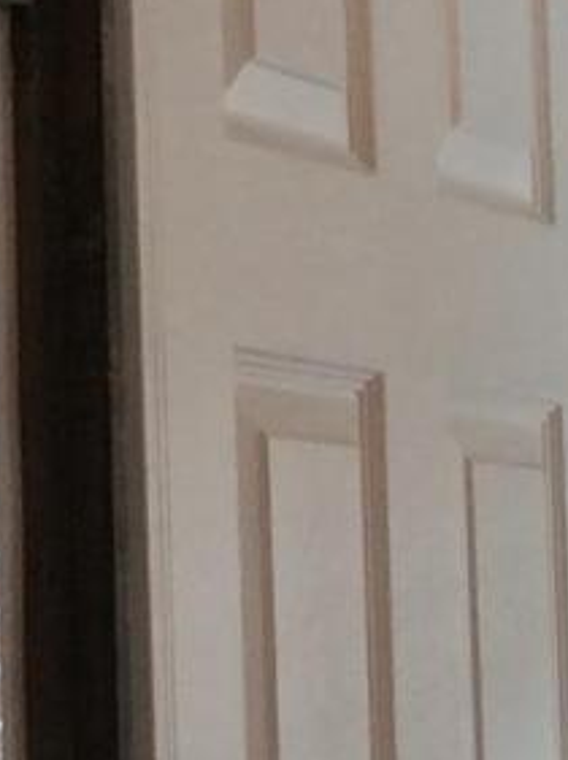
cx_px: 245
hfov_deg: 6.5
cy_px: 744
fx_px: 5000
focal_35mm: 228
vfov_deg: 8.6
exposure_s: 1/30
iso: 32
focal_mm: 3.3
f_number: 2.4
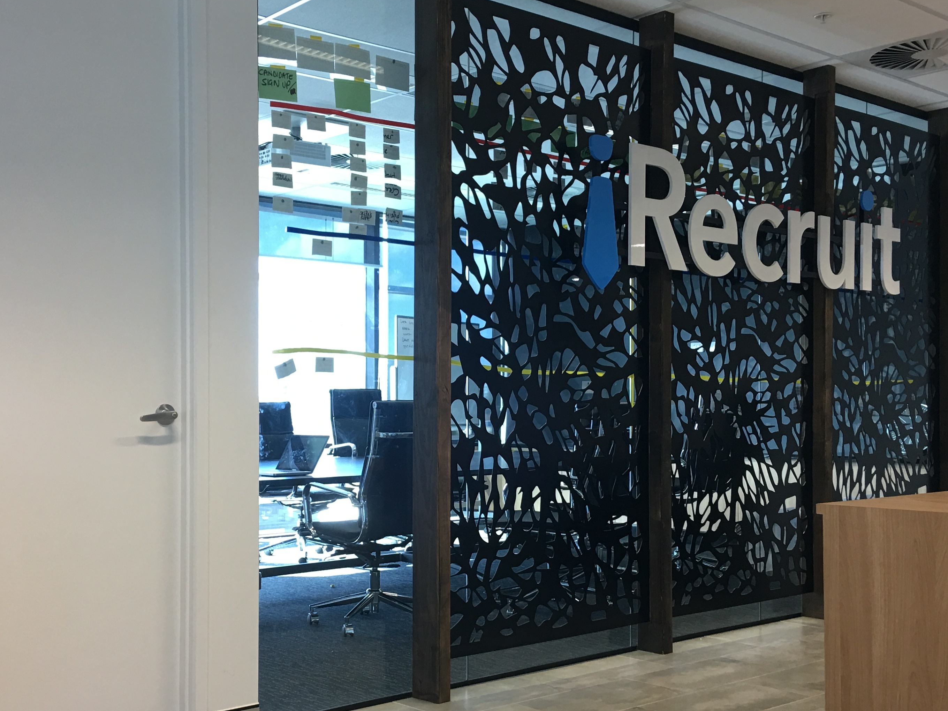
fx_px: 1178
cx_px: 430
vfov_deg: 33.5
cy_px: 411
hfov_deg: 43.8
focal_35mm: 43
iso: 32
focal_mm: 4.15
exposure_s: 1/17
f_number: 2.2
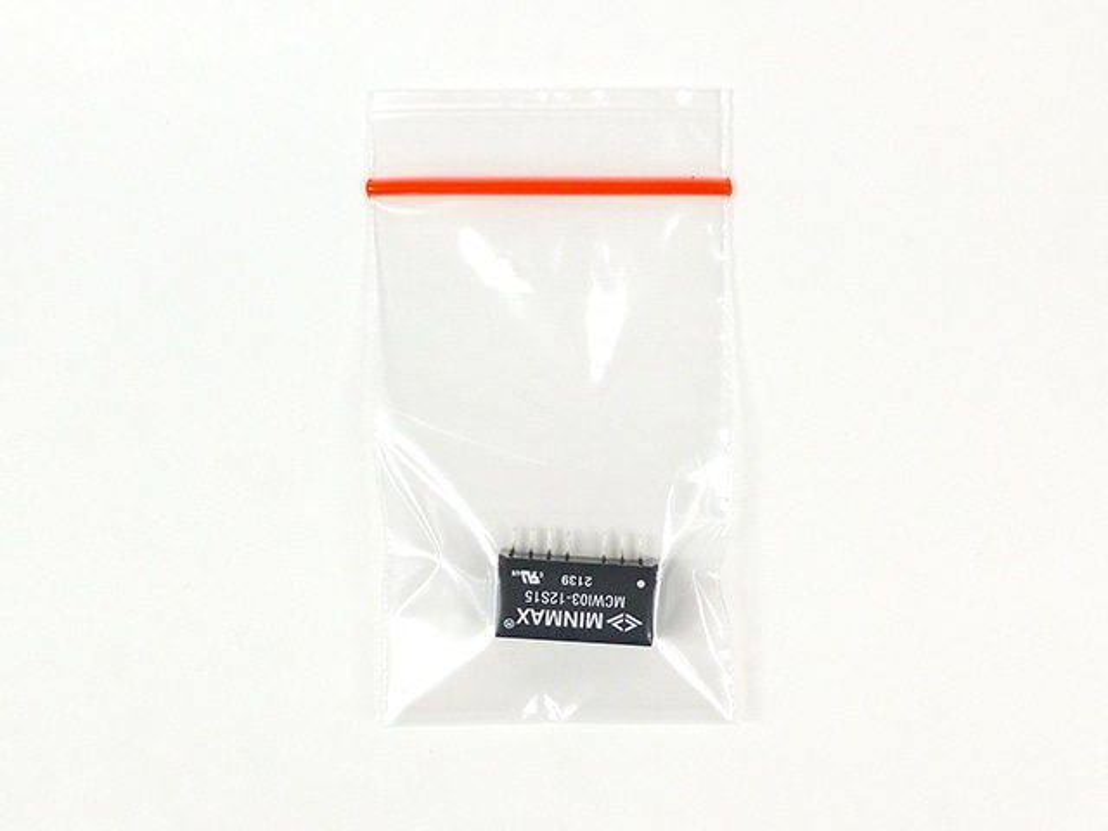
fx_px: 896
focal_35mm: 28
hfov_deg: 63.4
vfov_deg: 49.7
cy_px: 416
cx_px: 554
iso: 80
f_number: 2.8
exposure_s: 1/200
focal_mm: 6
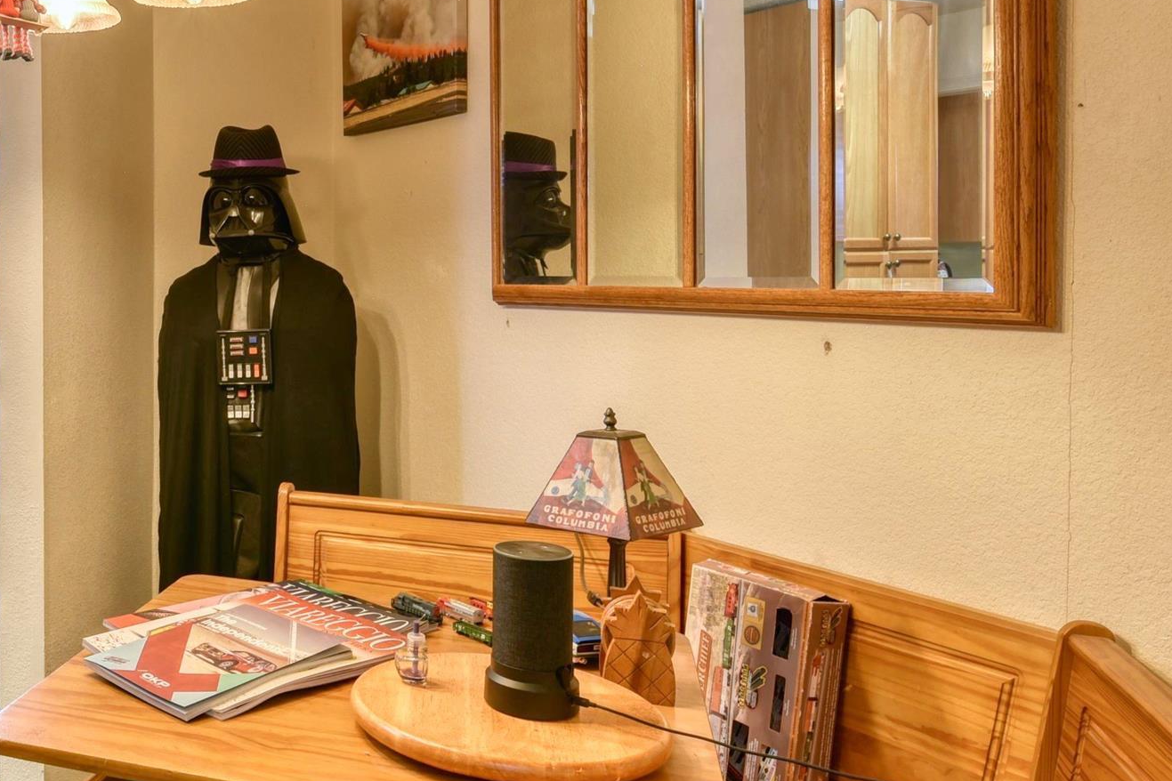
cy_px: 300
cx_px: 66
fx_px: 1139
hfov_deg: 47.5
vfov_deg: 37.7
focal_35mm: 35
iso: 400
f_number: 11
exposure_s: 1/1.67
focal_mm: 15
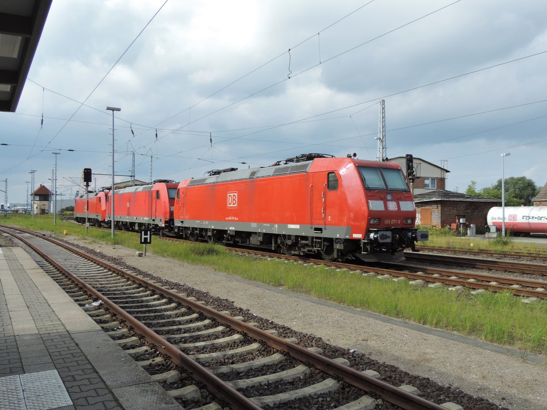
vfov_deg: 46.8
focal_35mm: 30
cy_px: 205
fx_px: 474
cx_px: 274
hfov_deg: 60.0
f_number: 3.1
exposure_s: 1/800
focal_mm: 5.3
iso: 80
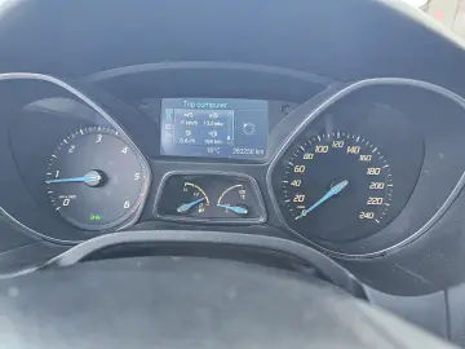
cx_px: 232
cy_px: 174
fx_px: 309
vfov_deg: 58.9
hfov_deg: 73.9
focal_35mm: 23
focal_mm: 6.3
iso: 500
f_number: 1.7
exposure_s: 1/100
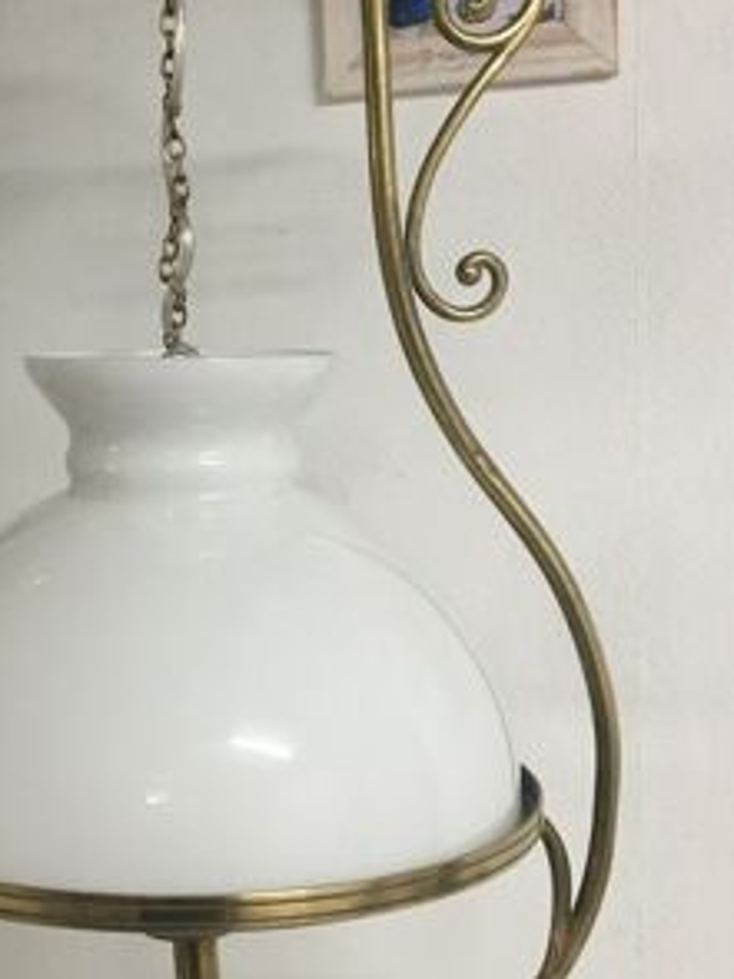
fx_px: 1782
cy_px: 451
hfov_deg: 23.2
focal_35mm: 63
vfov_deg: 30.7
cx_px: 252
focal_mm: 4.15
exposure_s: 1/33
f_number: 2.2
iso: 125
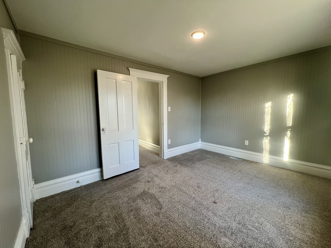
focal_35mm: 13
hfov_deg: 106.2
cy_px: 124
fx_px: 124
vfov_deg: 89.9
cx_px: 166
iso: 160
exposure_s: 1/120
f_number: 1.8
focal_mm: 1.57
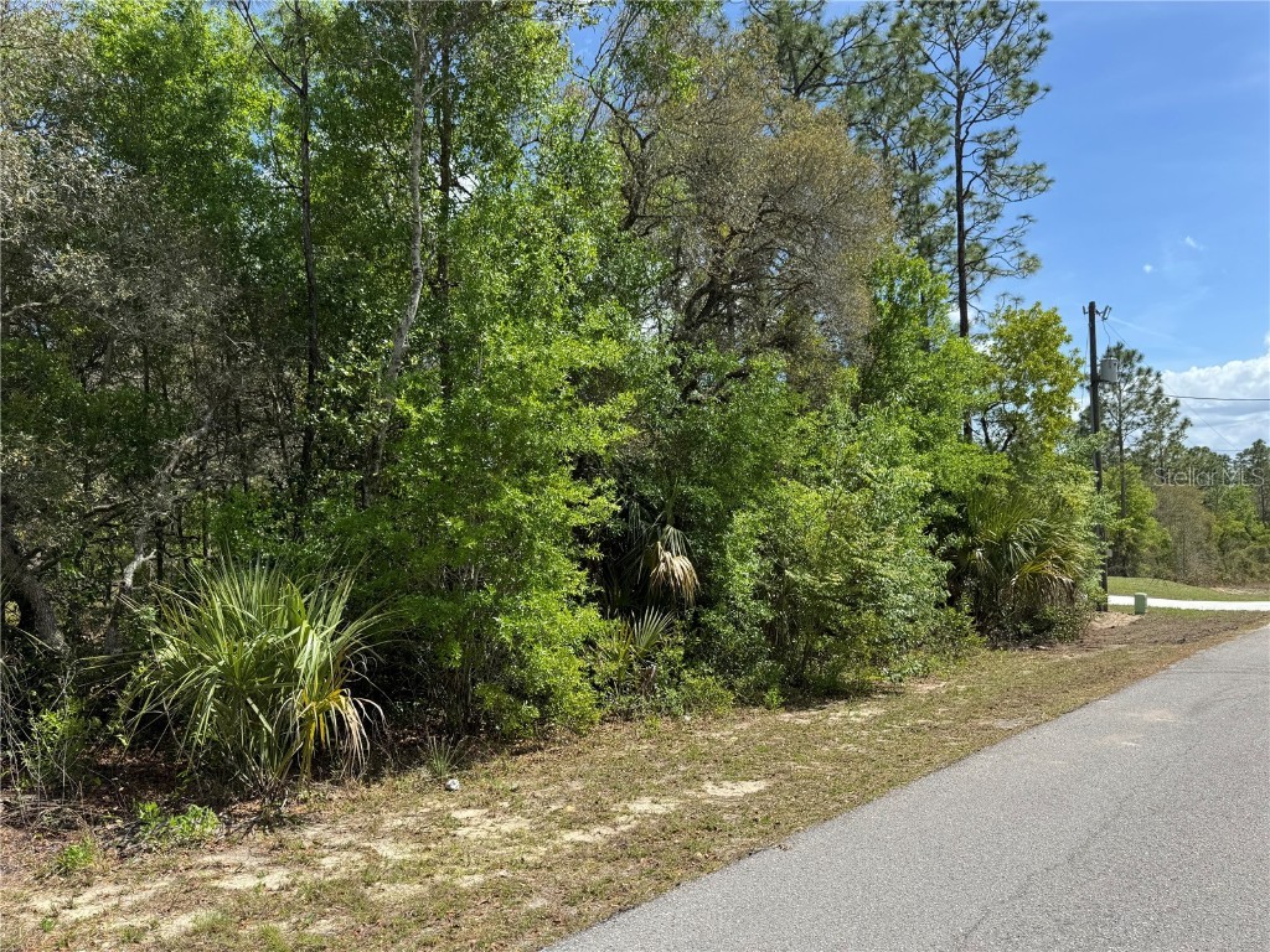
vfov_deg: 56.8
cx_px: 635
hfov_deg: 71.6
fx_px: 881
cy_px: 476
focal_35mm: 24
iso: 80
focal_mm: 6.76
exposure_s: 1/2604
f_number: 1.78
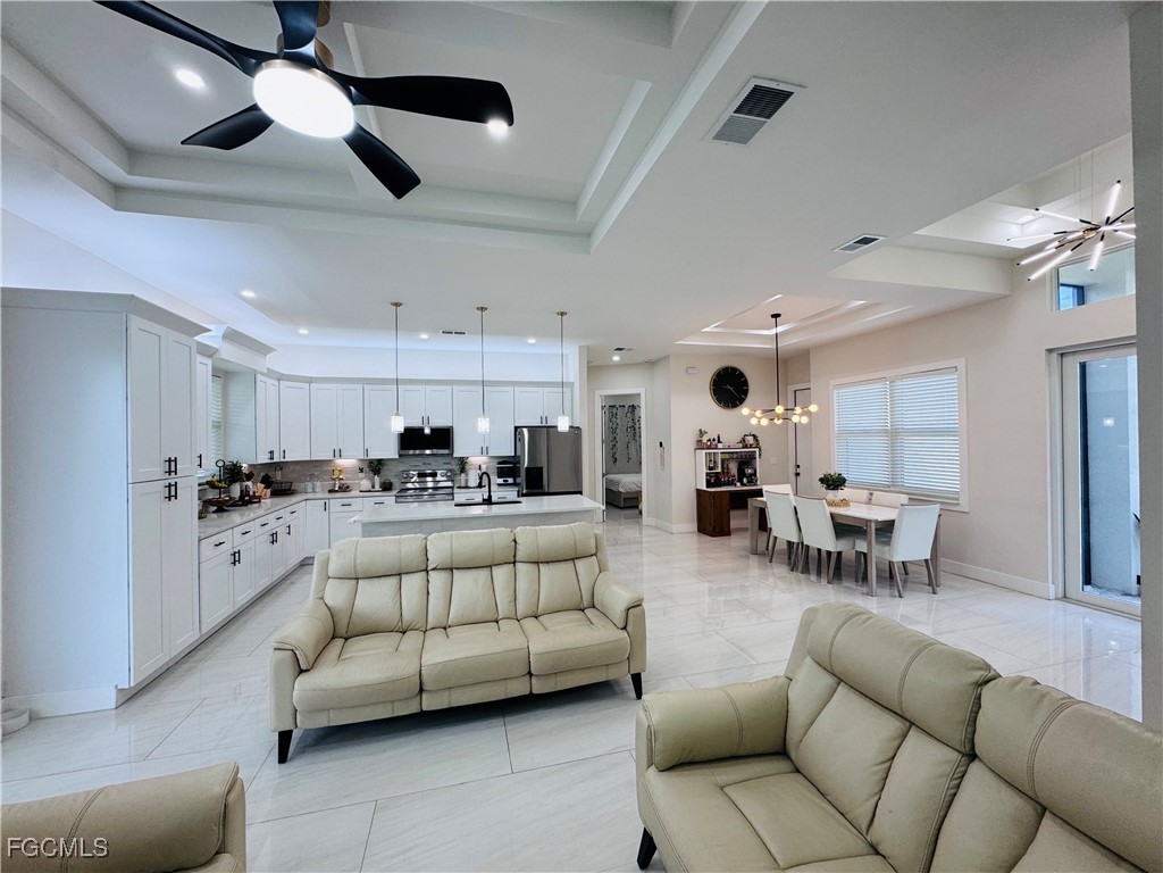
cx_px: 582
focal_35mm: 14
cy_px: 436
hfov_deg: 102.1
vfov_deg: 85.7
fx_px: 470
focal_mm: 2.22
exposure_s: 1/120
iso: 125
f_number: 2.2
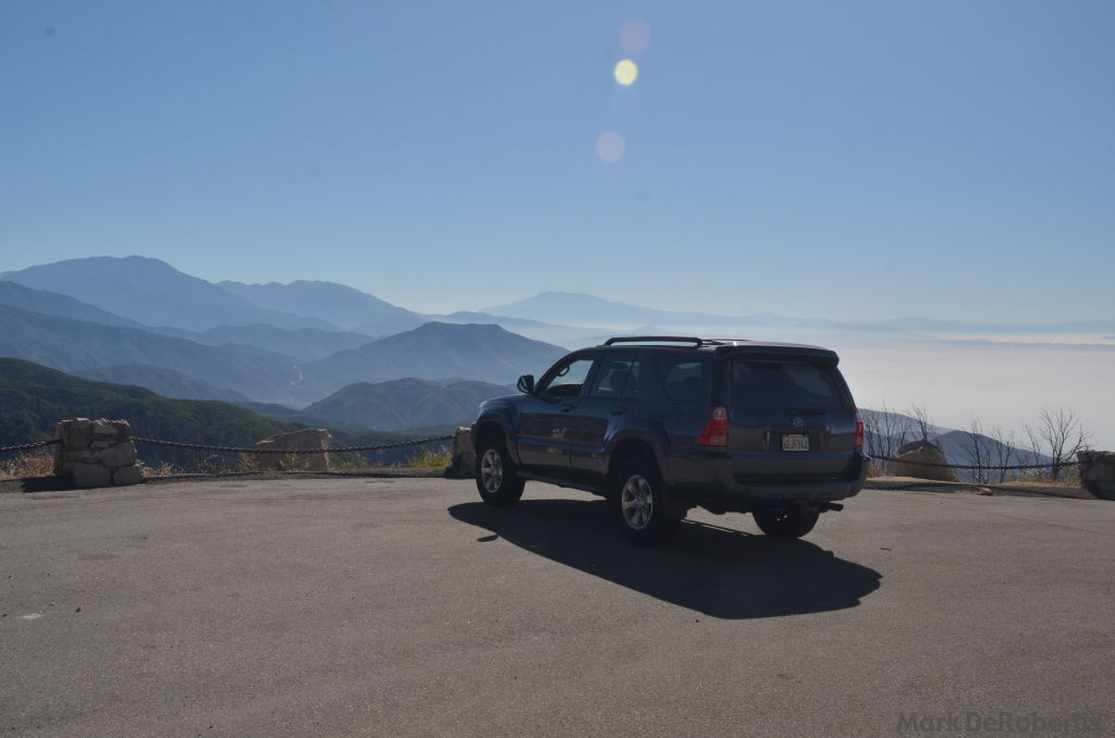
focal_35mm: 36
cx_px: 558
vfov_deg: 36.7
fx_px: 1113
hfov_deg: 53.2
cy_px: 369
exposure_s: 1/400
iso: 500
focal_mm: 24
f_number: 10
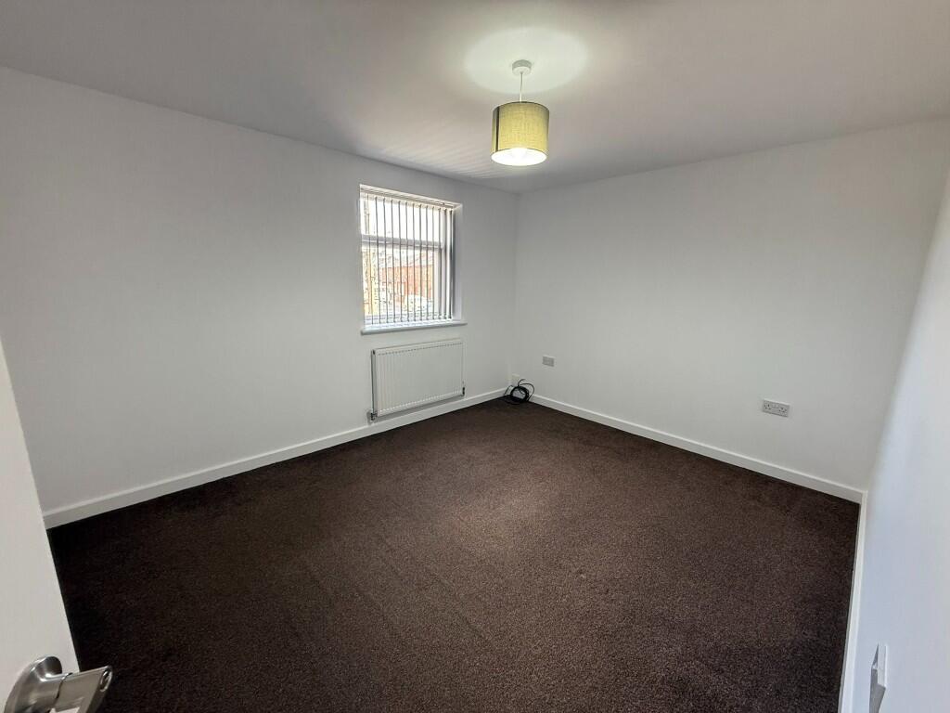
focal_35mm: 14
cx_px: 475
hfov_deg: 102.1
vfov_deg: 85.7
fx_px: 384
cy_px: 356
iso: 200
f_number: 2.2
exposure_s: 1/99
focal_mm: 2.22
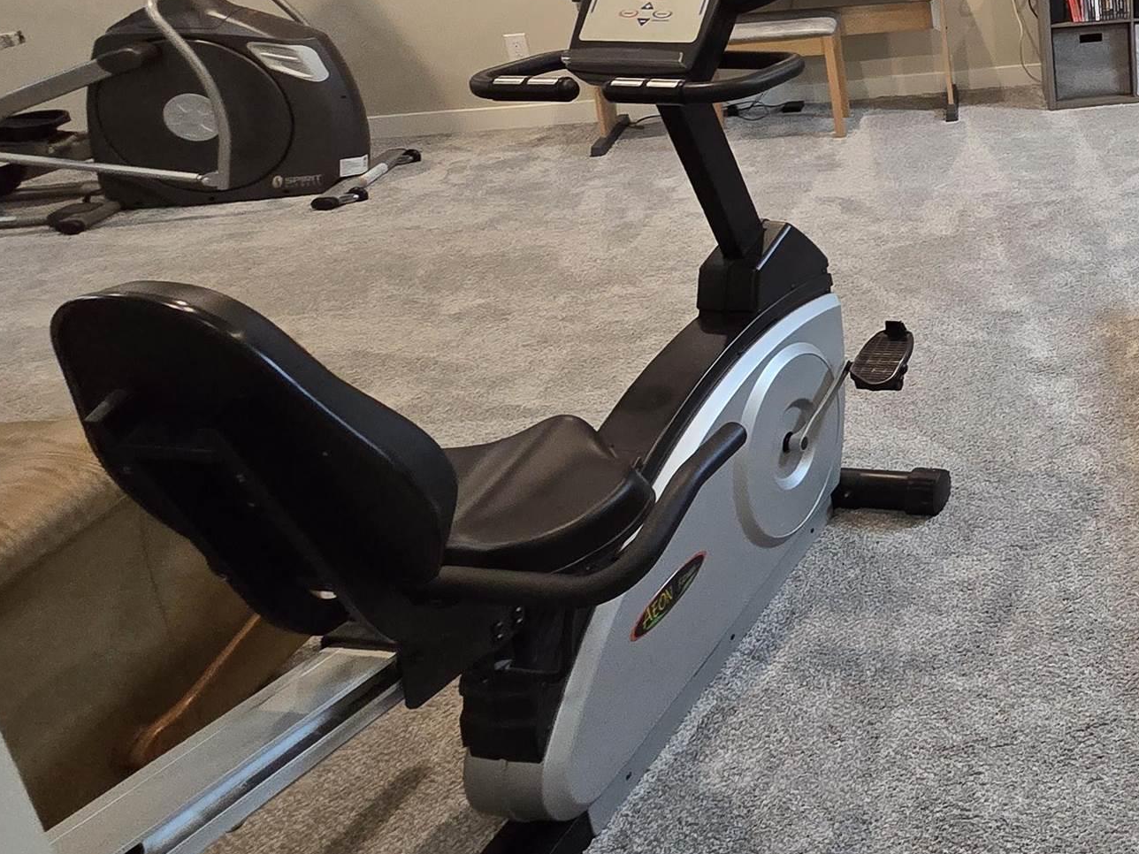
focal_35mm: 31
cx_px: 1265
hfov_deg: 44.1
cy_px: 75
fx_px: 1020
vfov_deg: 41.6
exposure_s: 1/60
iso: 500
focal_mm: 2.2
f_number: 2.2
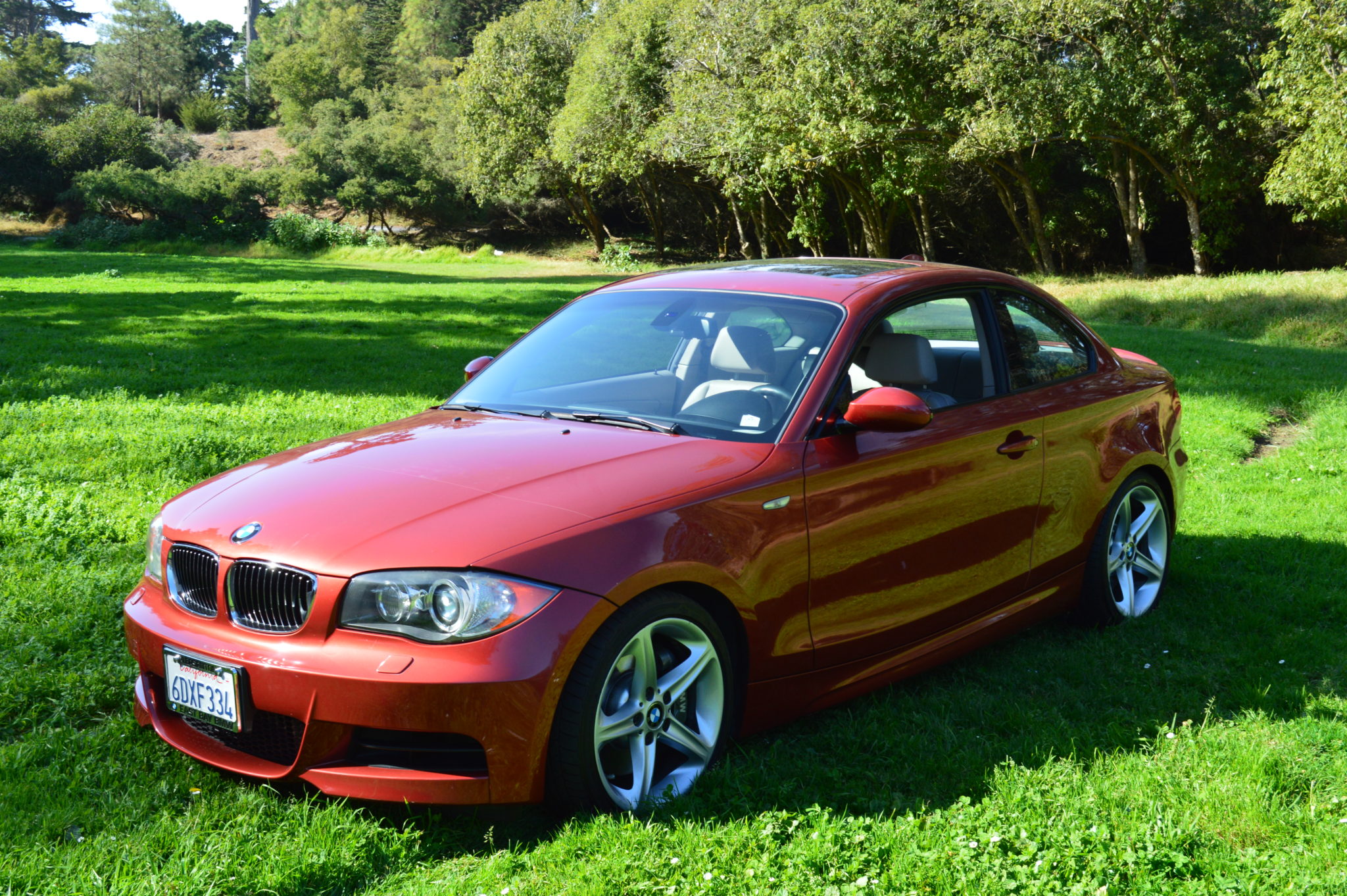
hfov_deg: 45.0
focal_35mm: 44
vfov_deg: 30.8
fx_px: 1626
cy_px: 448
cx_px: 674
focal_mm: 29
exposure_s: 1/160
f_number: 9
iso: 400
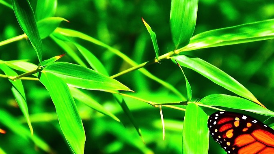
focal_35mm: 782
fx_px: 5683
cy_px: 159
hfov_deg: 2.8
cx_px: 92
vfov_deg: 1.6
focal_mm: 140
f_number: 5.6
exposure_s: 1/500
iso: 250
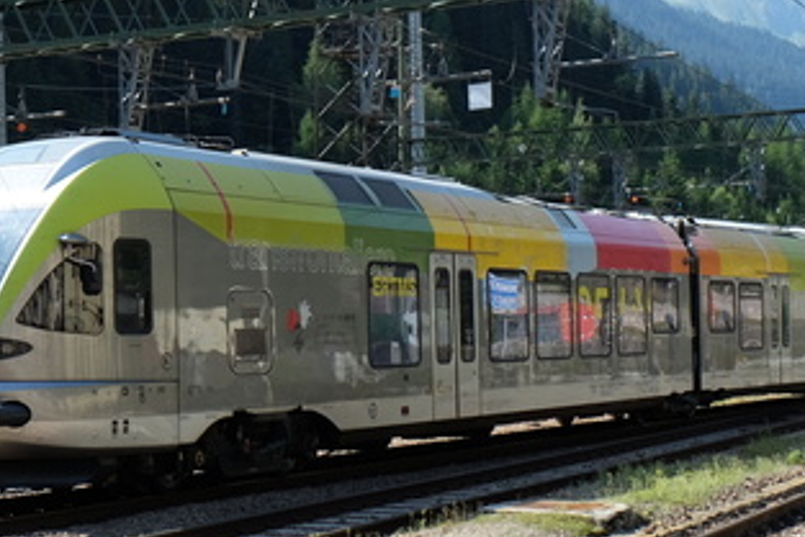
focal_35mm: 81
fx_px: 1812
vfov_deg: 16.9
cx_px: 316
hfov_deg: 25.0
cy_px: 303
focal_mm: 21.4
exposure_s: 1/280
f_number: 5.6
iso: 200
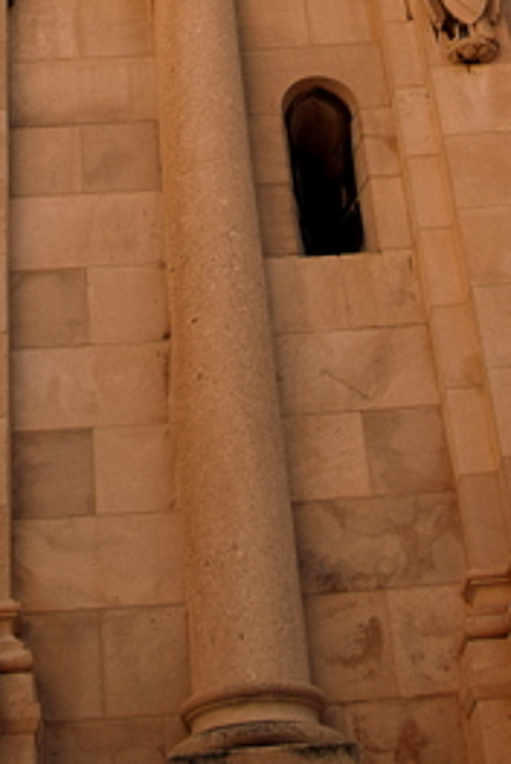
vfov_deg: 21.3
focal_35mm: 82
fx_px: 1741
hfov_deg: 16.7
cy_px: -346
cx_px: 183
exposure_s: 1/200
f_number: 10
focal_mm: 18
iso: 400
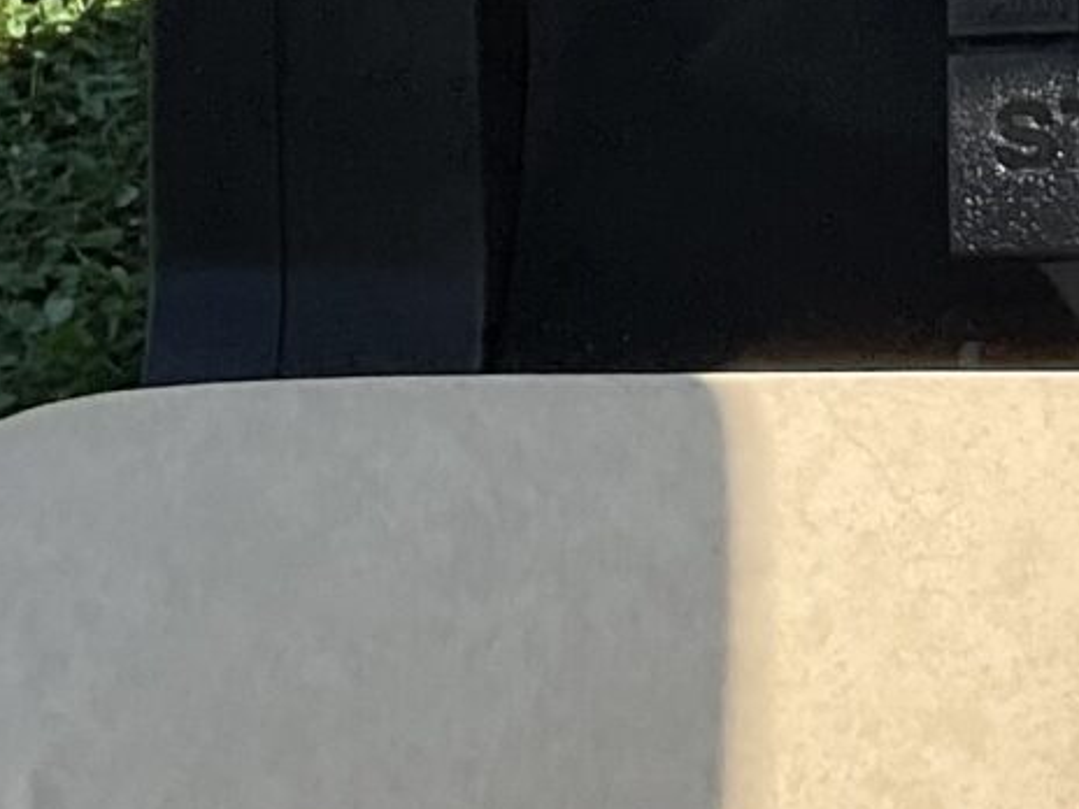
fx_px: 4987
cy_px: -611
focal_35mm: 160
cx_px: 1339
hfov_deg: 12.0
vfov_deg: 8.9
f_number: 1.8
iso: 16
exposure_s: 1/1144
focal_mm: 3
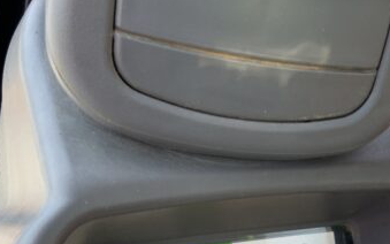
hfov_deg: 34.9
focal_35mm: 58
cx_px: 242
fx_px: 617
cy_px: 144
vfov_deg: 22.3
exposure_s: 1/122
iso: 20
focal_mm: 3
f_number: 1.8
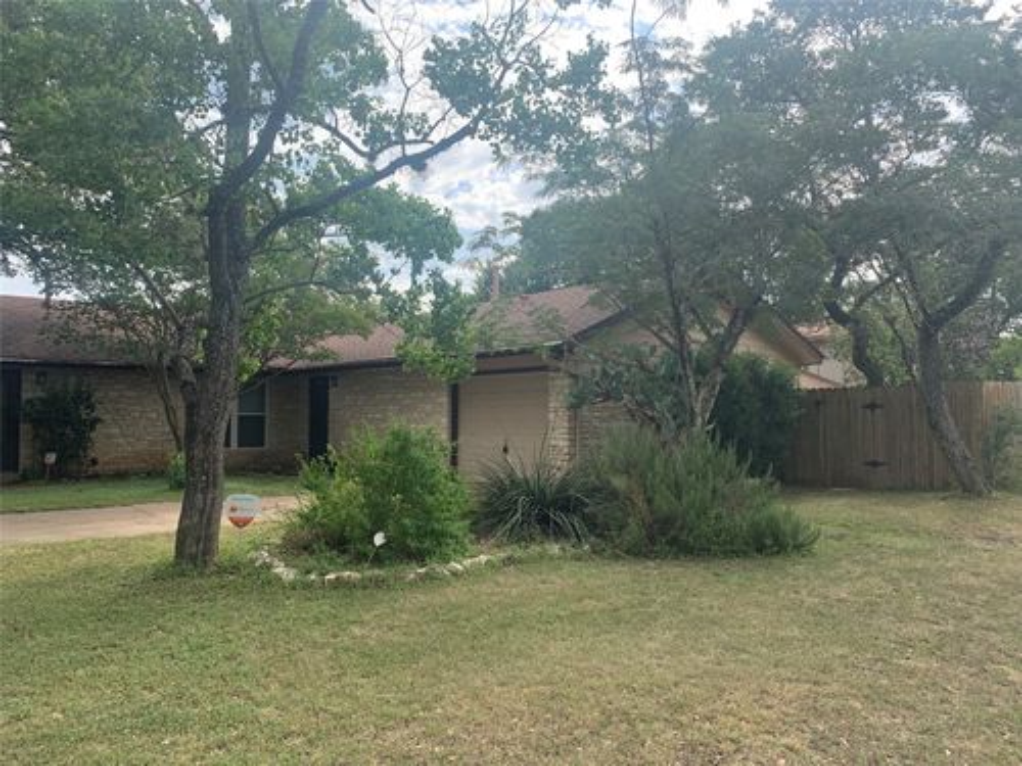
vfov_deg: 53.1
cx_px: 511
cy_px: 383
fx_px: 768
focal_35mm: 26
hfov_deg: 67.3
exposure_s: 1/835
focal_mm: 4.25
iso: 25
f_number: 1.8
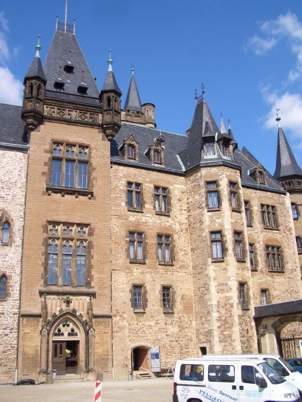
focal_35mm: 35
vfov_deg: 52.6
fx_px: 407
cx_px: 151
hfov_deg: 40.7
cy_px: 201
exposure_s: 1/400
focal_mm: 5.8
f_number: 4.3
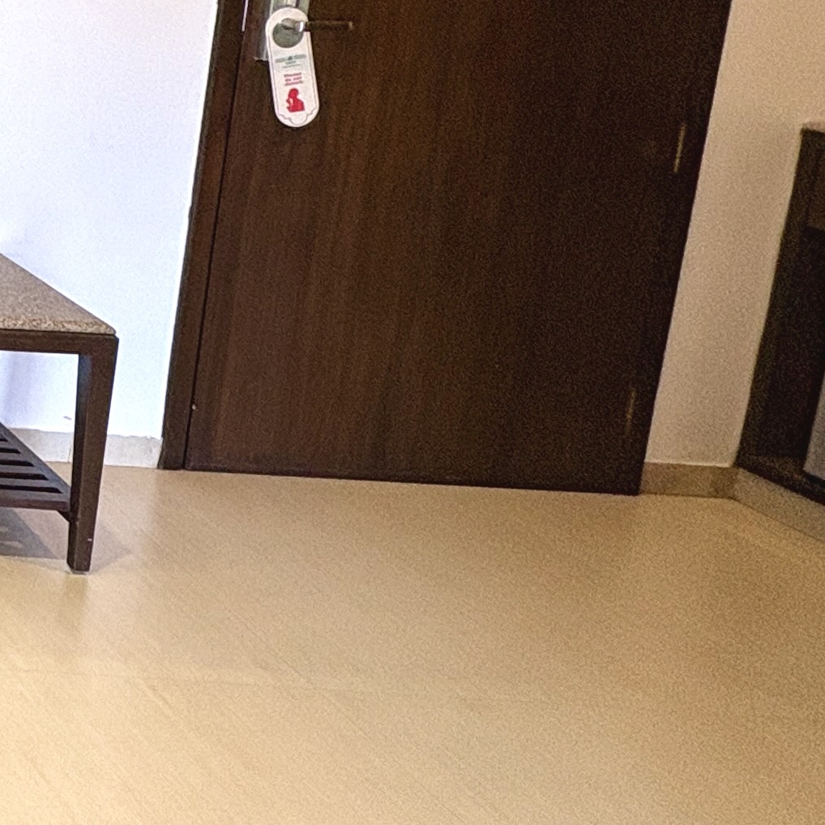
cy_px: 35
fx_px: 1321
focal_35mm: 49
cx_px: -673
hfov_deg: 21.6
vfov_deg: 32.4
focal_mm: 2.22
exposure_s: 1/100
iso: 160
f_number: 2.2
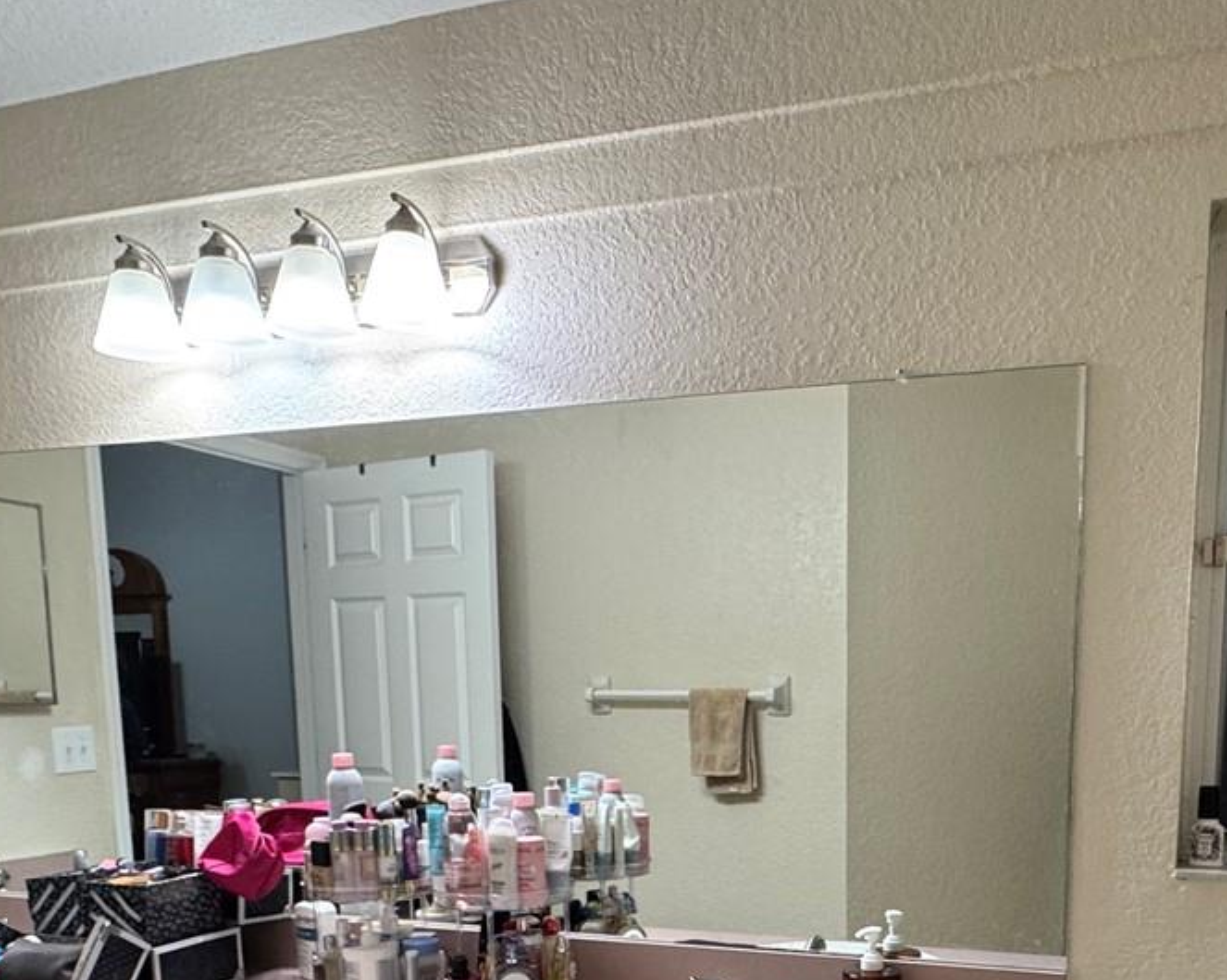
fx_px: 1198
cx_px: 807
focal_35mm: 33
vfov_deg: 41.3
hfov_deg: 53.3
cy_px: 865
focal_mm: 2.22
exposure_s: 1/60
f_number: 2.2
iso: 200
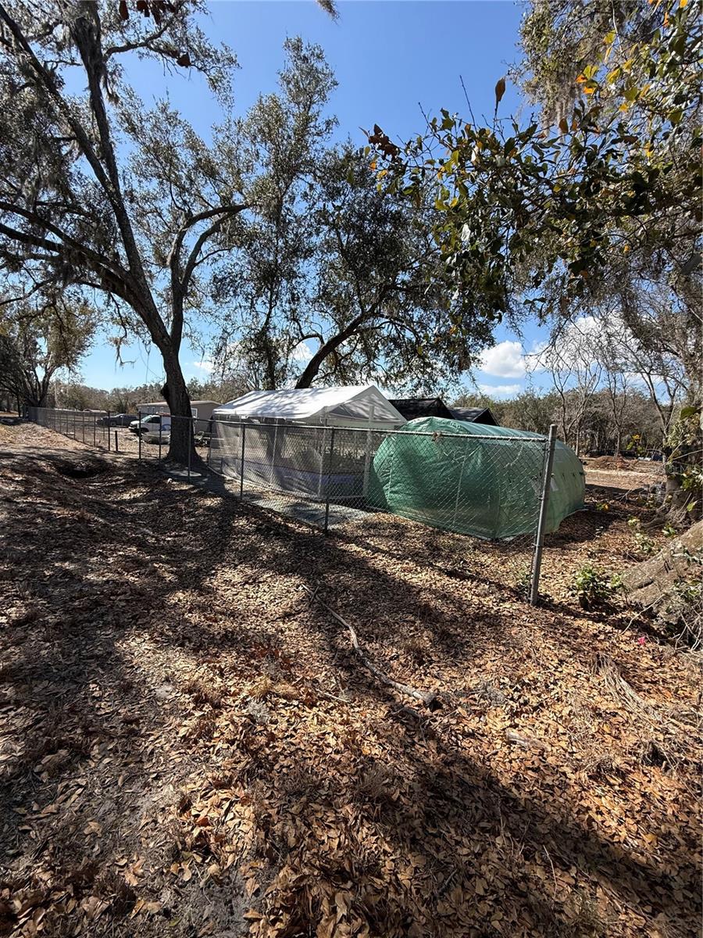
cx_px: 352
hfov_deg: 85.7
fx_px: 379
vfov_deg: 102.1
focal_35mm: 14
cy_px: 469
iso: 64
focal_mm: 2.22
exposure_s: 1/1399
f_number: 2.2
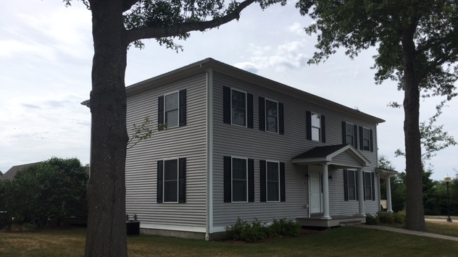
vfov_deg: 36.4
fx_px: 388
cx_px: 230
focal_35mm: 32
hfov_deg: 61.0
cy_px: 162
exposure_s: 1/2262
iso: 25
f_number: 2.2
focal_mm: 4.15
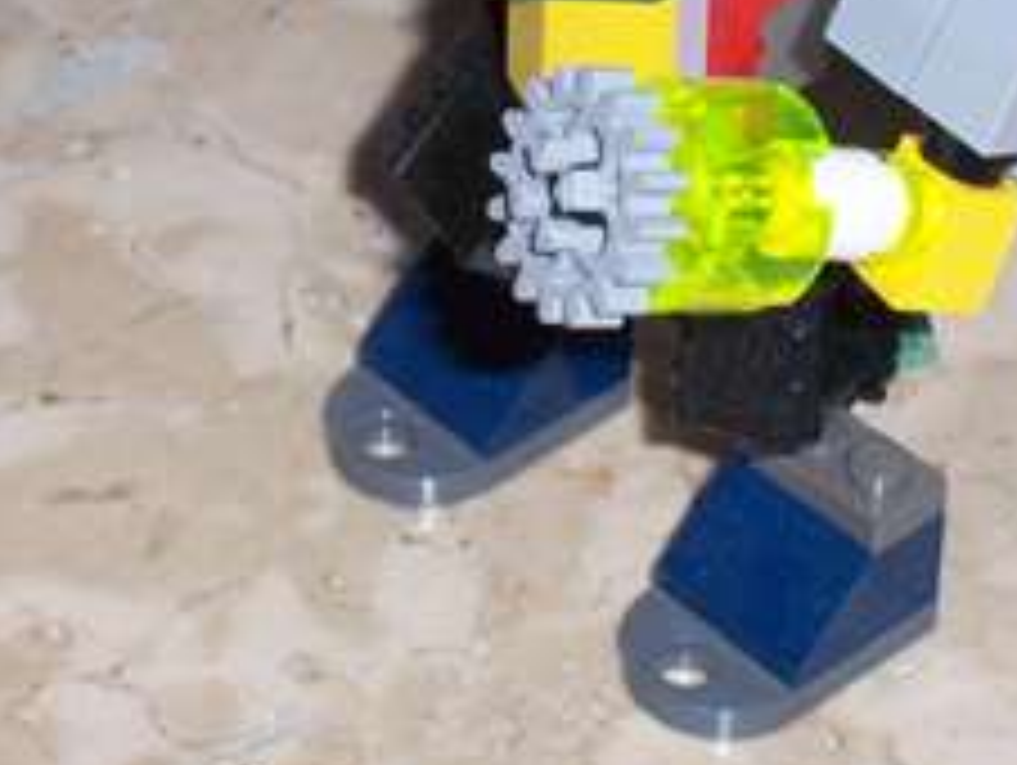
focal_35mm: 191
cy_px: 135
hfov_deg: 10.3
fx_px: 5617
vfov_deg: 7.8
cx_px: 526
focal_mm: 18.6
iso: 200
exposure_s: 1/125
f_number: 4.8
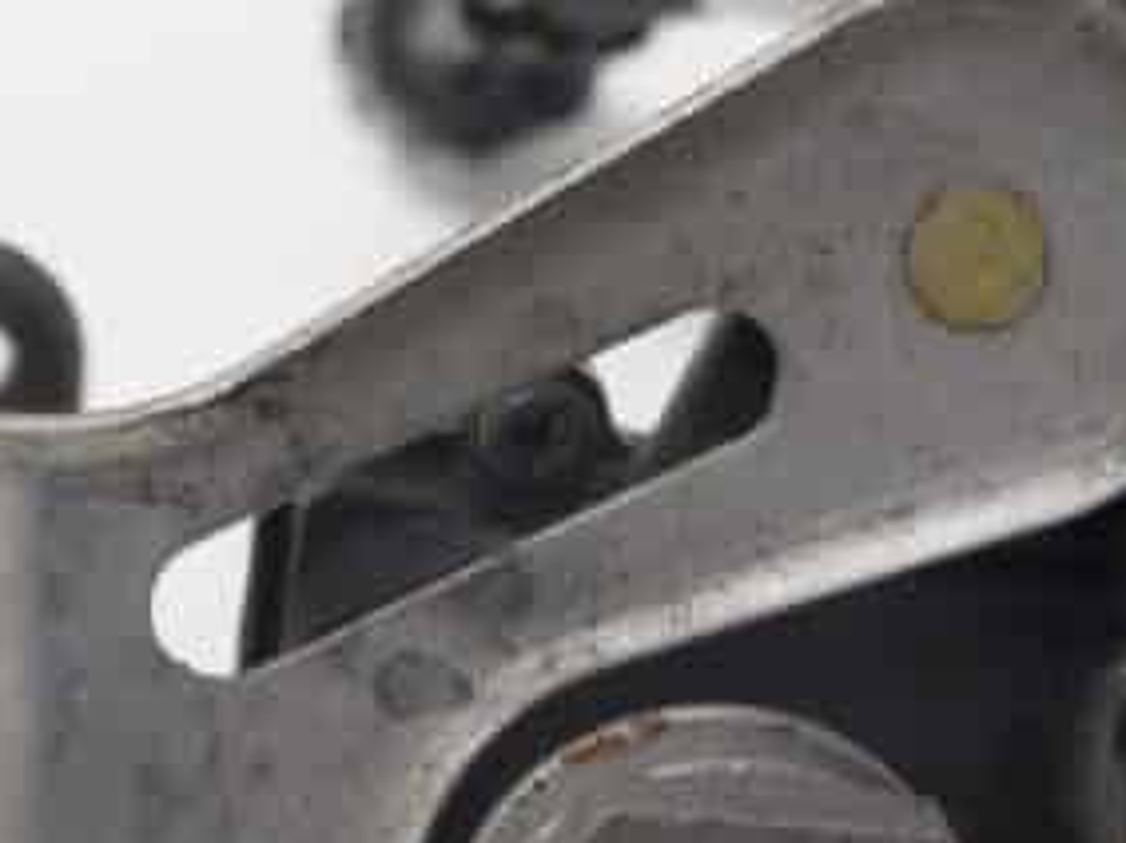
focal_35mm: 94
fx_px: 3056
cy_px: 849
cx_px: 597
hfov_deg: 20.9
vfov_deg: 15.4
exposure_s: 1/60
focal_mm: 18
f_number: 4.5
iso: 320
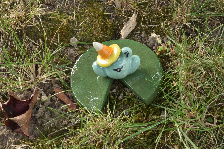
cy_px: 70
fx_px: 479
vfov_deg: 17.7
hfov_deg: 26.3
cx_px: 116
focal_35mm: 77
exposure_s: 1/1.3
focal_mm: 48
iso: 250
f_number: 36
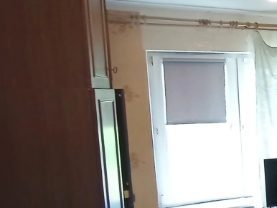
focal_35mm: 52
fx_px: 416
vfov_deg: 28.0
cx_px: 421
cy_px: 132
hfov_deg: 26.3
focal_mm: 1.65
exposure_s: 1/33.3
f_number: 2.2
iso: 178
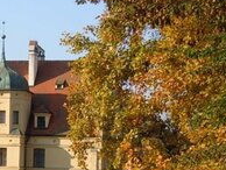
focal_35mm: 136
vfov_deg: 10.9
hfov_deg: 13.8
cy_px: 108
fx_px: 889
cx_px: -88
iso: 100
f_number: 3.8
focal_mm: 8.1
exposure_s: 1/400
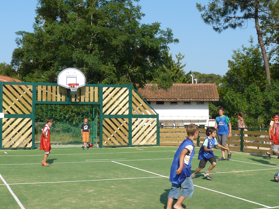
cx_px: 155
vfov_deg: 26.5
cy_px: 85
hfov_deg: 34.9
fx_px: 443
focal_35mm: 55
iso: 100
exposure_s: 1/400
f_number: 5.6
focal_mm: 6
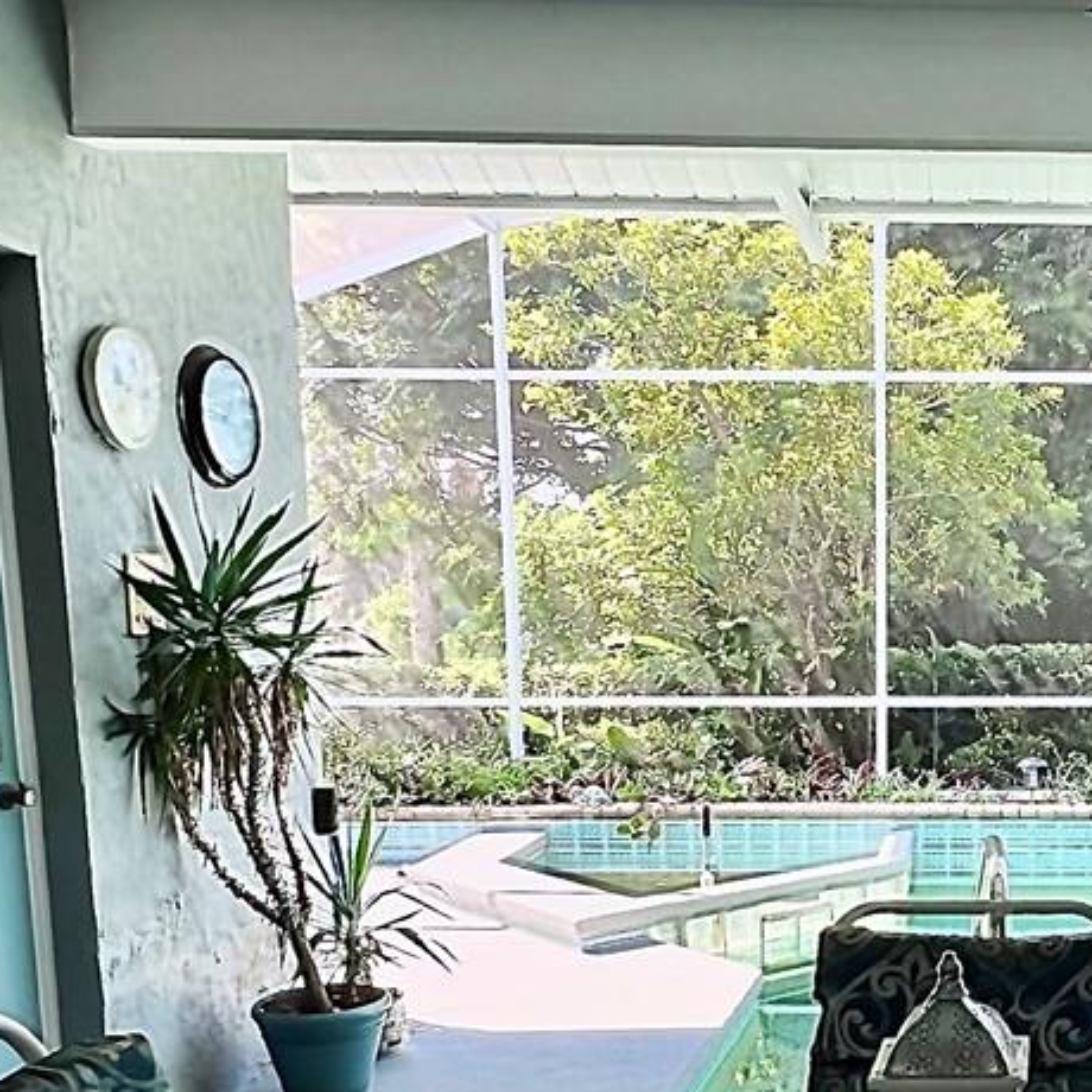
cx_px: 1066
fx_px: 1428
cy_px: 814
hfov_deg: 37.8
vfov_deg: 40.7
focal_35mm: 40
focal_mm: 1.57
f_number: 1.8
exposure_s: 1/277
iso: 32
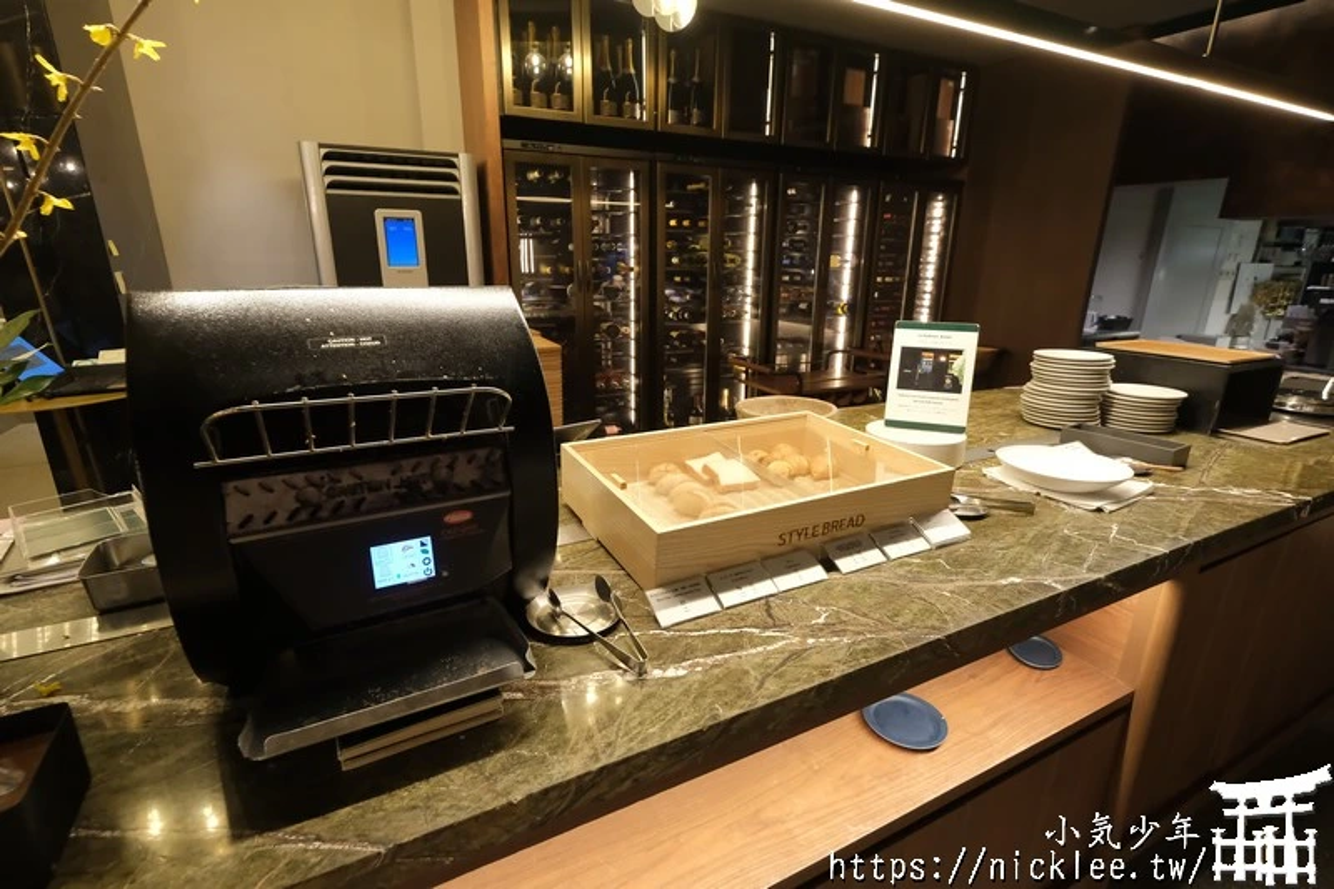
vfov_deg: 73.7
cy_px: 444
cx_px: 667
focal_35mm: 16
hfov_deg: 96.7
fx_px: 593
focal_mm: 10.5
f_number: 4
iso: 2500
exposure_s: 1/60
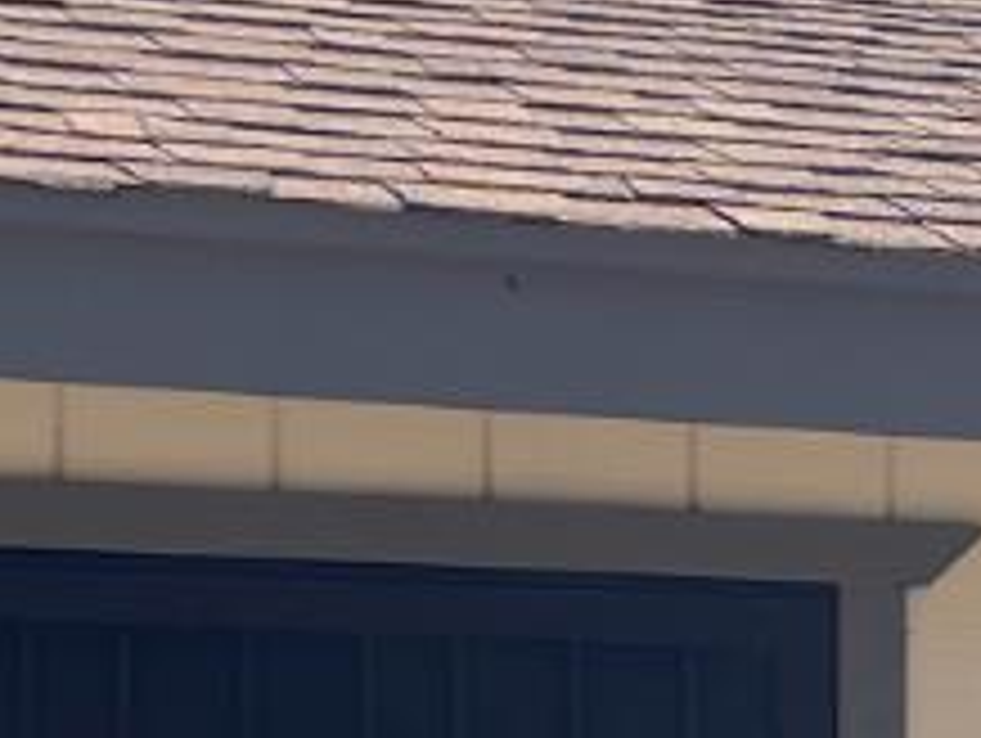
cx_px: 1854
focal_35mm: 172
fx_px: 4880
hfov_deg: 10.7
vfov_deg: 8.5
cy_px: 1042
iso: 32
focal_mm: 5.1
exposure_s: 1/2387
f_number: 1.6
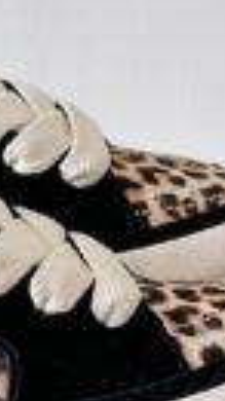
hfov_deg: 5.0
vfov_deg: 8.9
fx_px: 2570
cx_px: -117
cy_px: 219
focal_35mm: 242
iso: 80
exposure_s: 1/143
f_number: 1.78
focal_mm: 6.86
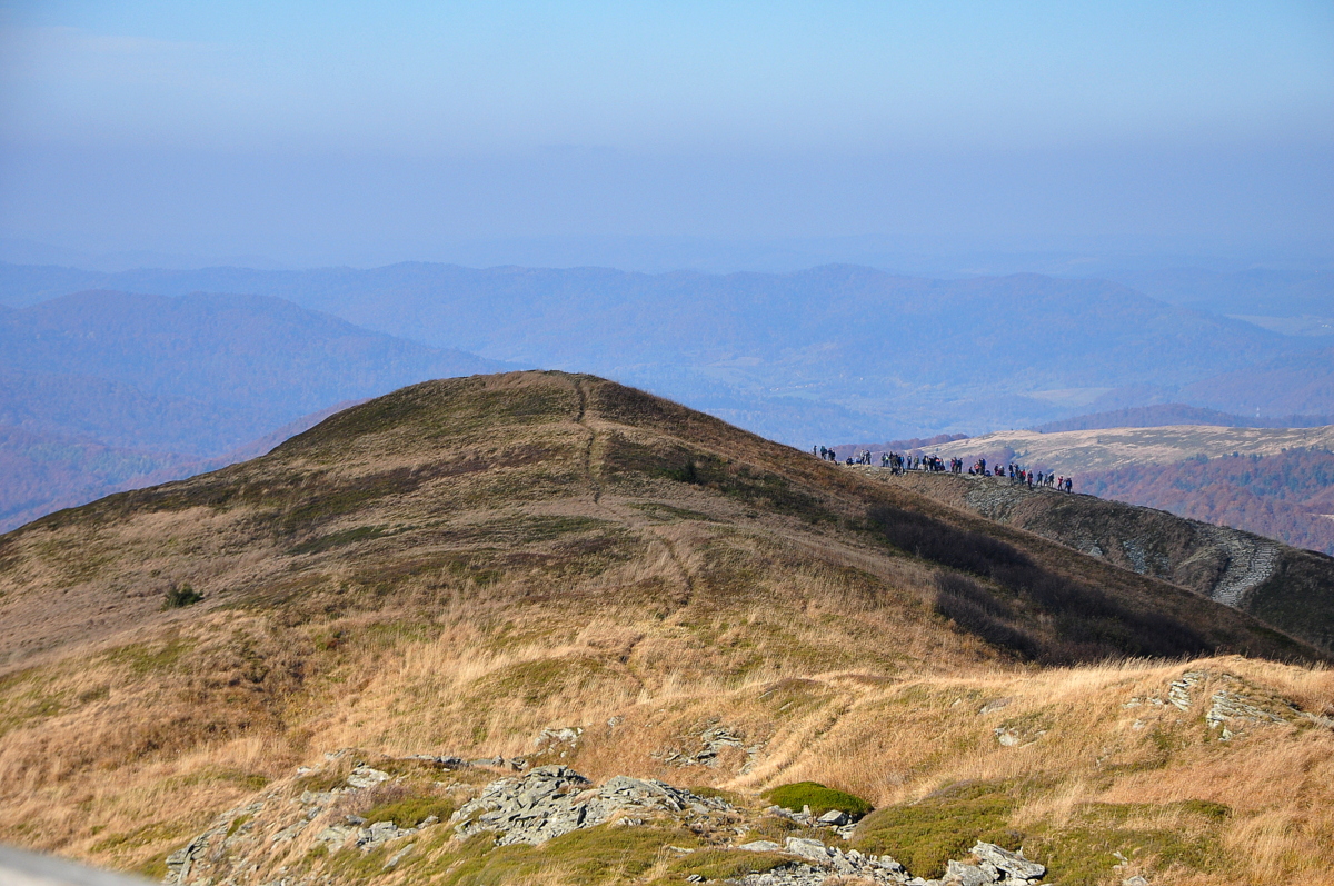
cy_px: 443
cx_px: 667
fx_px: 4164
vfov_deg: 12.1
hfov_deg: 18.2
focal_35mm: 112
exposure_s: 1/800
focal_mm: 75
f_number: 7.1
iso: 400
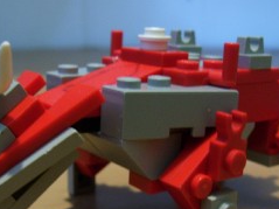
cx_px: 118
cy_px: 173
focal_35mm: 62
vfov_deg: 23.2
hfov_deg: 31.2
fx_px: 499
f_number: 2.7
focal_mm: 6
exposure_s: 1/8
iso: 160
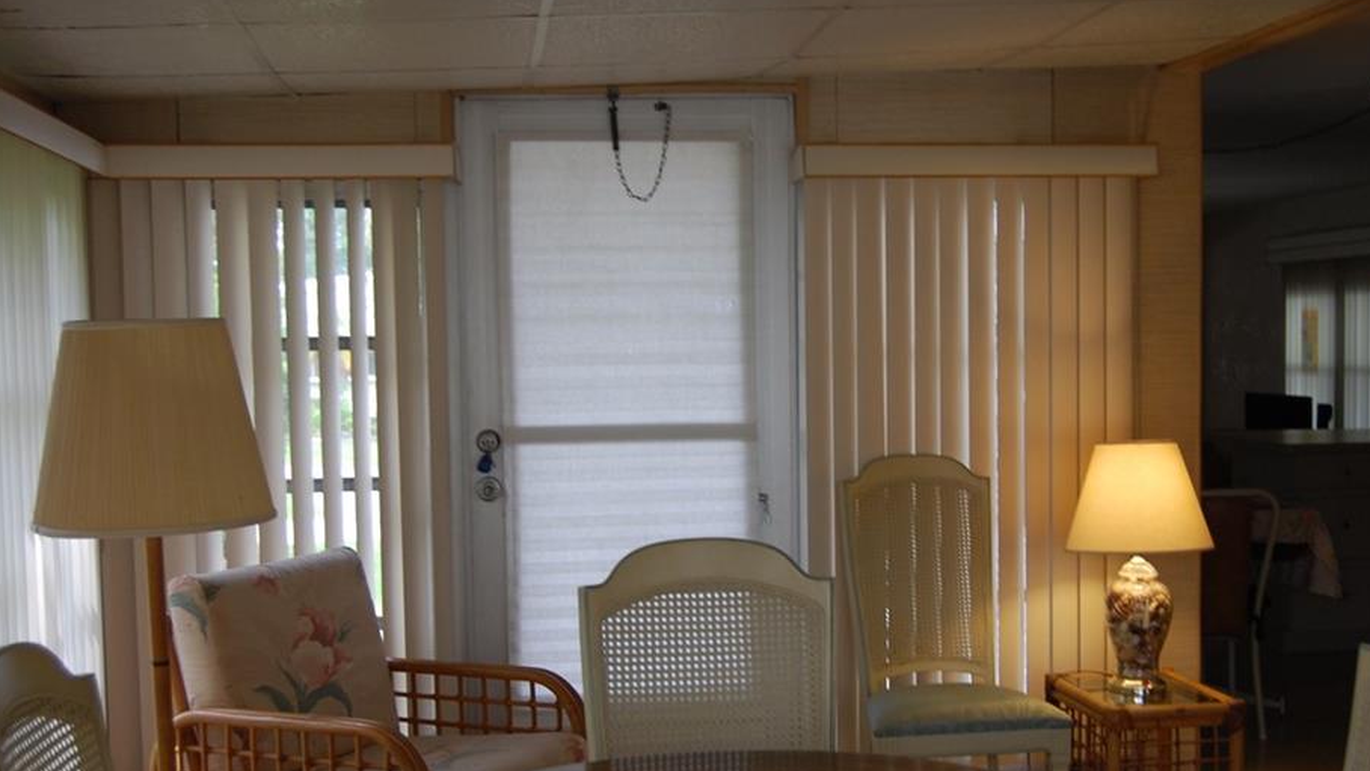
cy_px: 469
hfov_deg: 44.5
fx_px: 1671
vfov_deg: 25.9
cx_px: 739
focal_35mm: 46
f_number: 4.5
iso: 400
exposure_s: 1/80
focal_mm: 26
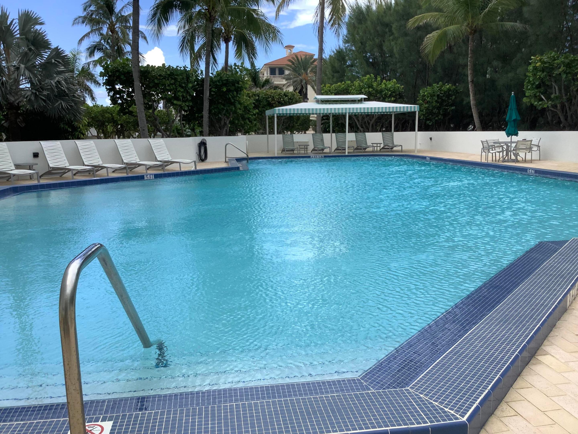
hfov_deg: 58.4
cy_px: 217
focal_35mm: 31
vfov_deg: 45.4
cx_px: 289
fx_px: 518
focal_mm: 3.3
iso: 25
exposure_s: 1/608
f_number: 2.4
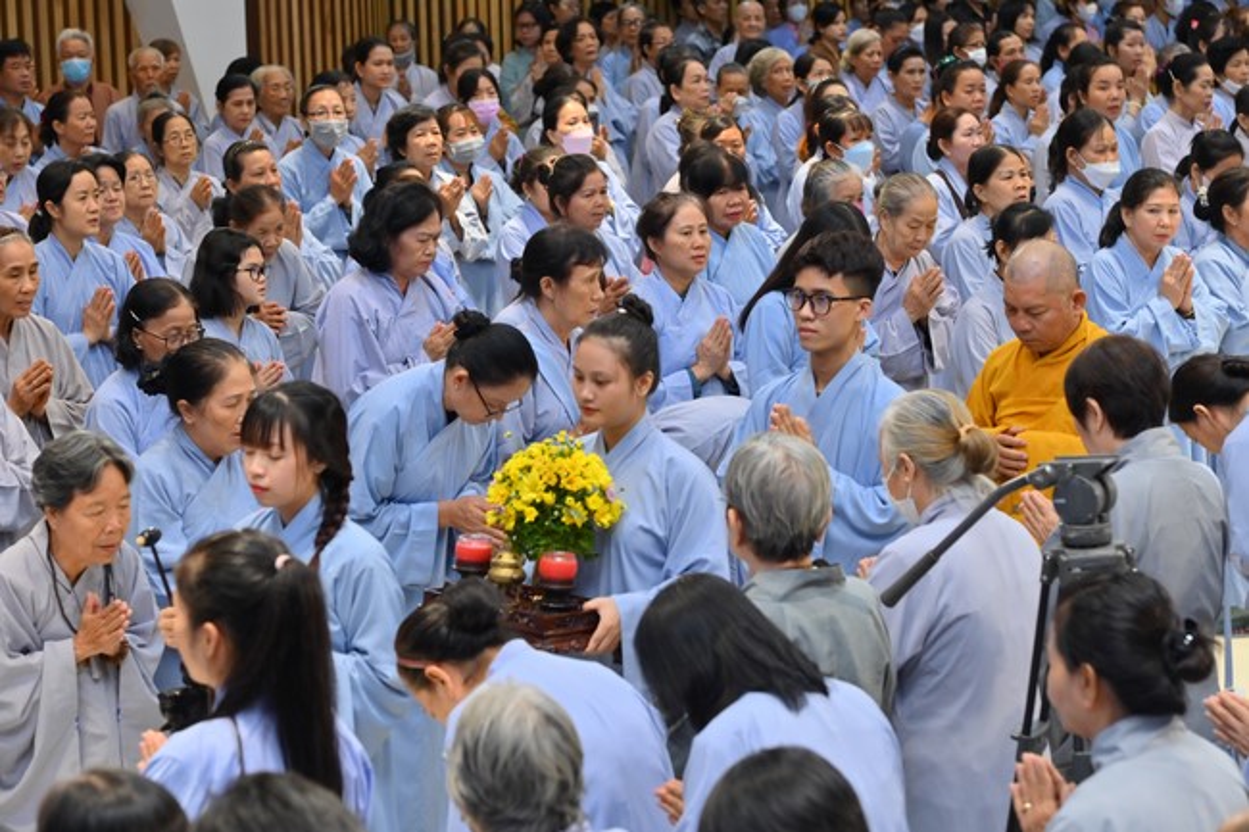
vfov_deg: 14.9
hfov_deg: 22.1
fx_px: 3191
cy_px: 416
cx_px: 624
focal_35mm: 92
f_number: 5.6
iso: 1250
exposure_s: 1/80
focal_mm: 92
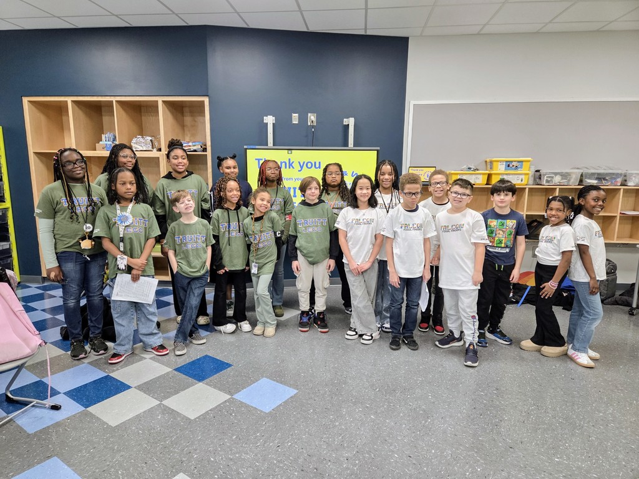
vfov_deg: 58.9
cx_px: 320
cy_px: 240
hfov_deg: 73.9
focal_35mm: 23
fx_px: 425
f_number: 1.8
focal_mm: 5.4
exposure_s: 1/120
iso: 250
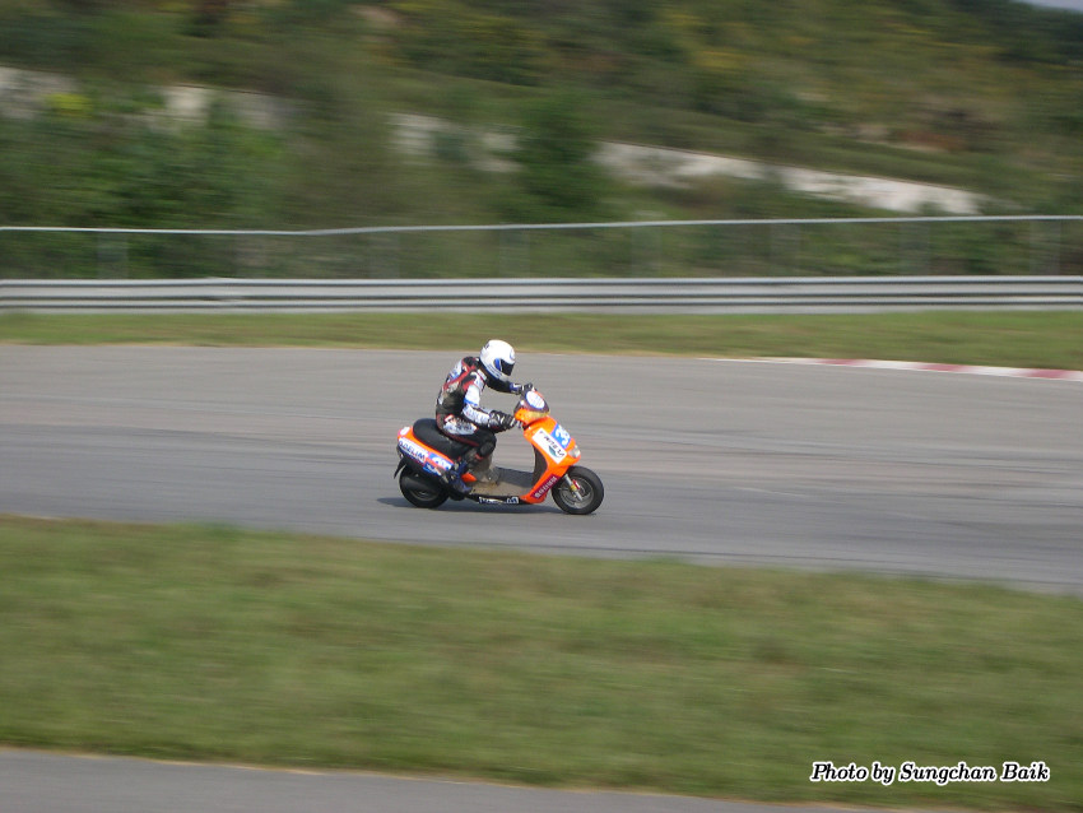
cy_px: 406
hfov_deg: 17.3
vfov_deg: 13.0
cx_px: 542
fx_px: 3568
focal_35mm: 114
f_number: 13.4
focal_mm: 24
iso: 100
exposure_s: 1/98.4
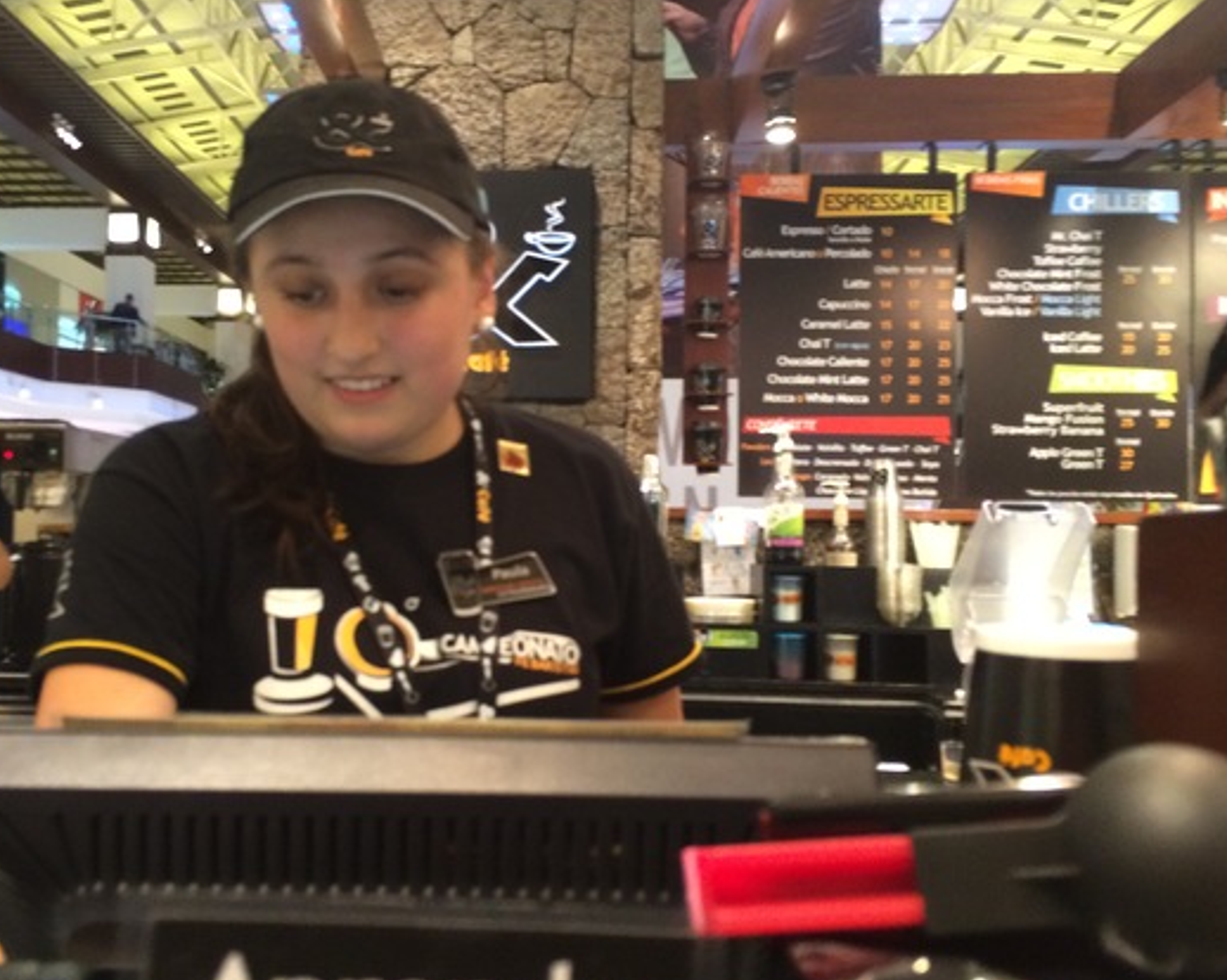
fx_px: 1271
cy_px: 485
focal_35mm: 35
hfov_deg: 51.2
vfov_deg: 42.2
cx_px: 495
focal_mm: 4.15
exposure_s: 1/24
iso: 250
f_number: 2.2
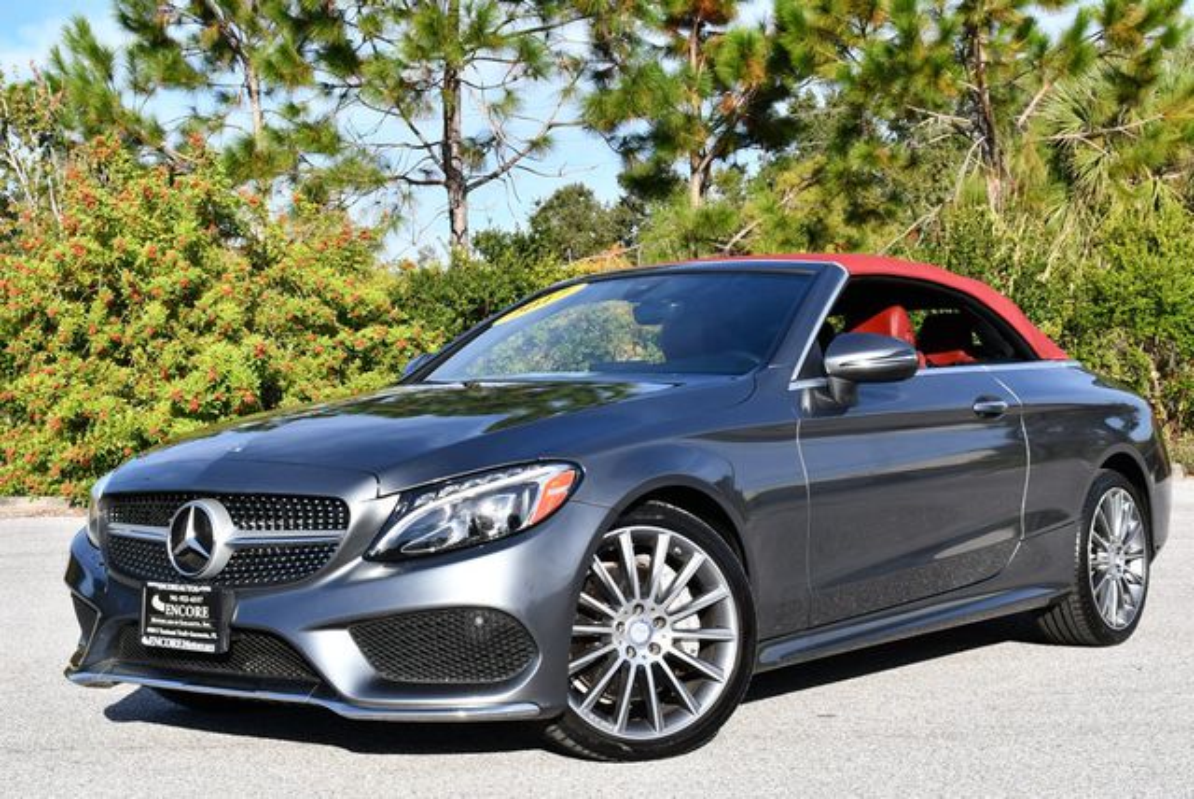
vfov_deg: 23.4
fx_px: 1925
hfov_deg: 34.5
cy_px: 400
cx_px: 597
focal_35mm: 58
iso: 110
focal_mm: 29
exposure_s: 1/250
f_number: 8
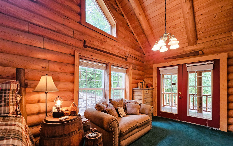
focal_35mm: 14
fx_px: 89
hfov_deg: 105.3
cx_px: 117
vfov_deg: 78.0
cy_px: 86
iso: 250
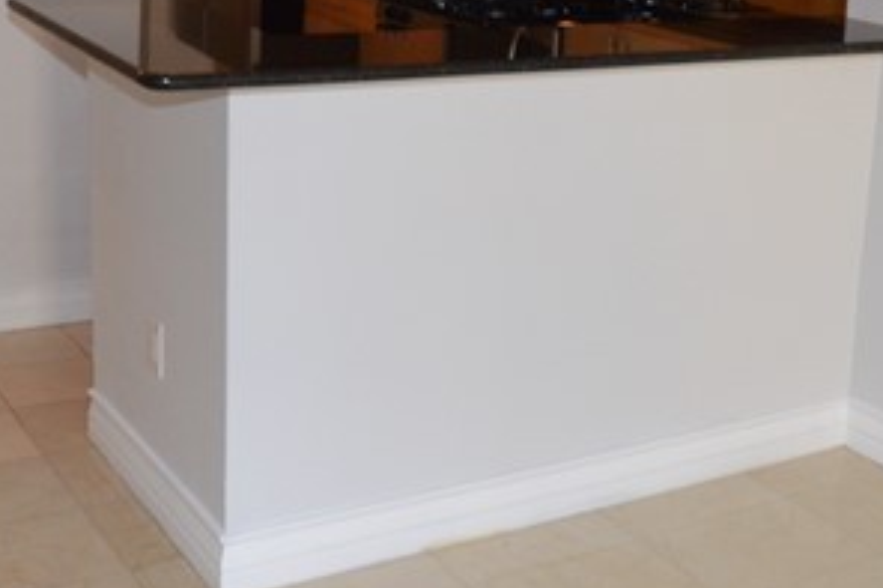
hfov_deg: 36.3
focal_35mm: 55
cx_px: 440
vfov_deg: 23.9
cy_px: 54
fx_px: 1348
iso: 400
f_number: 4.5
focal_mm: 10
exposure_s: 1/80
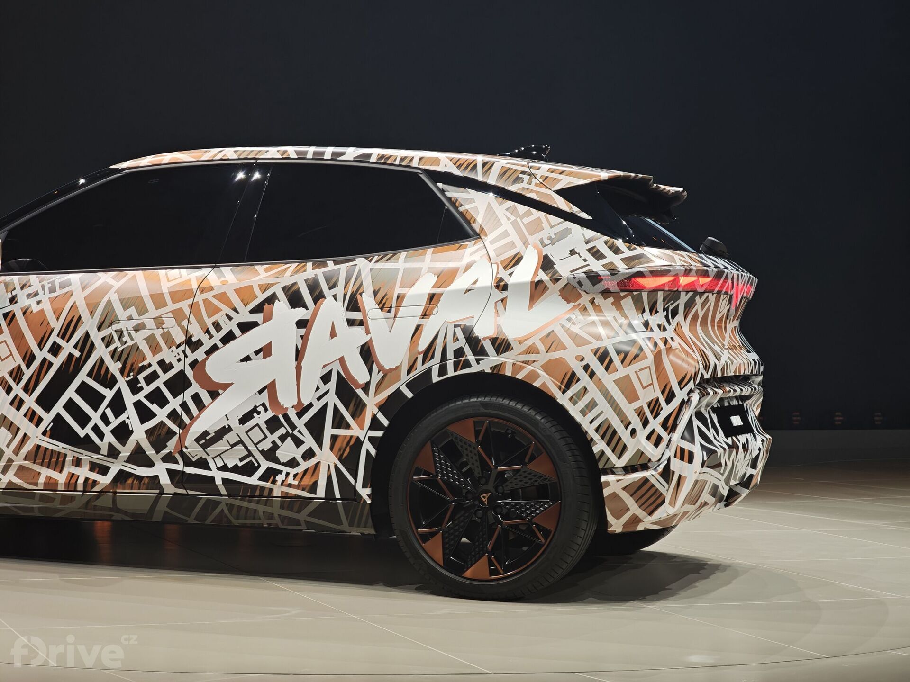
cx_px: 455
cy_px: 341
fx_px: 1840
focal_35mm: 70
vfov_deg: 21.0
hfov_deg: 27.8
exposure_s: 1/100
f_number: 1.8
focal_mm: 11.5
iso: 125
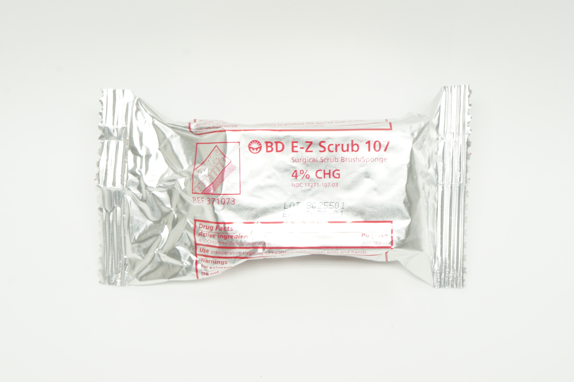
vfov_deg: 21.0
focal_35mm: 64
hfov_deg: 31.2
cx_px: 287
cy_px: 191
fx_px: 1027
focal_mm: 43
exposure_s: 1/15
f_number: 11
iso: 400
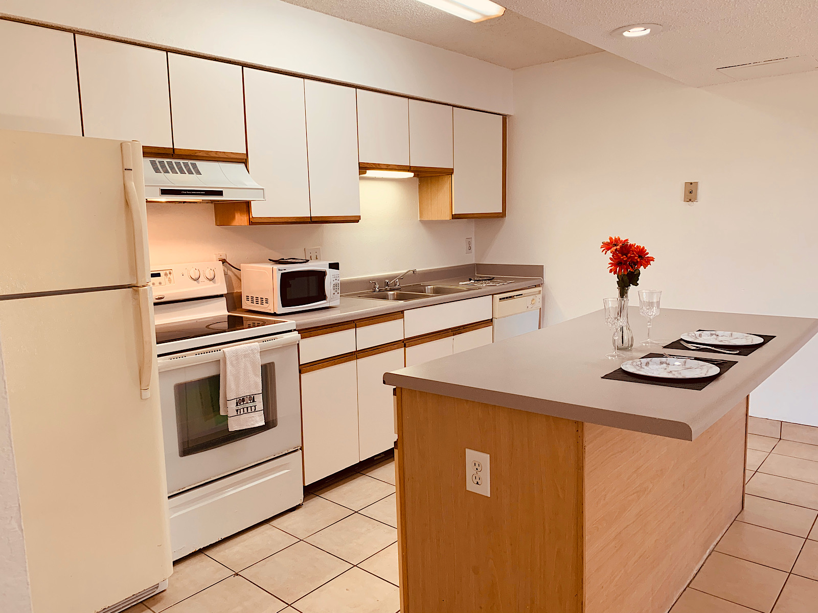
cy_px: 306
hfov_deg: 67.3
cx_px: 409
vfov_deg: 53.1
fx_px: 614
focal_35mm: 26
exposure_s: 1/60
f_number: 1.8
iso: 64
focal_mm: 4.25
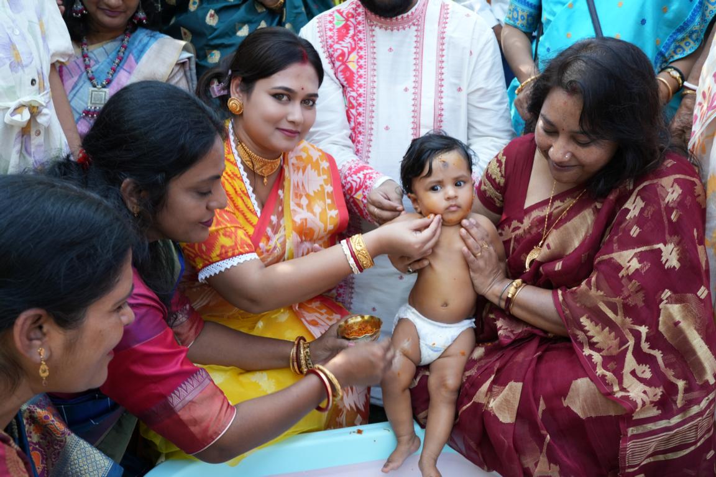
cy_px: 238
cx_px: 358
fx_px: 696
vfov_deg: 37.9
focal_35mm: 35
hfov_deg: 54.4
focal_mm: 35
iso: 400
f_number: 6.3
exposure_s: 1/125
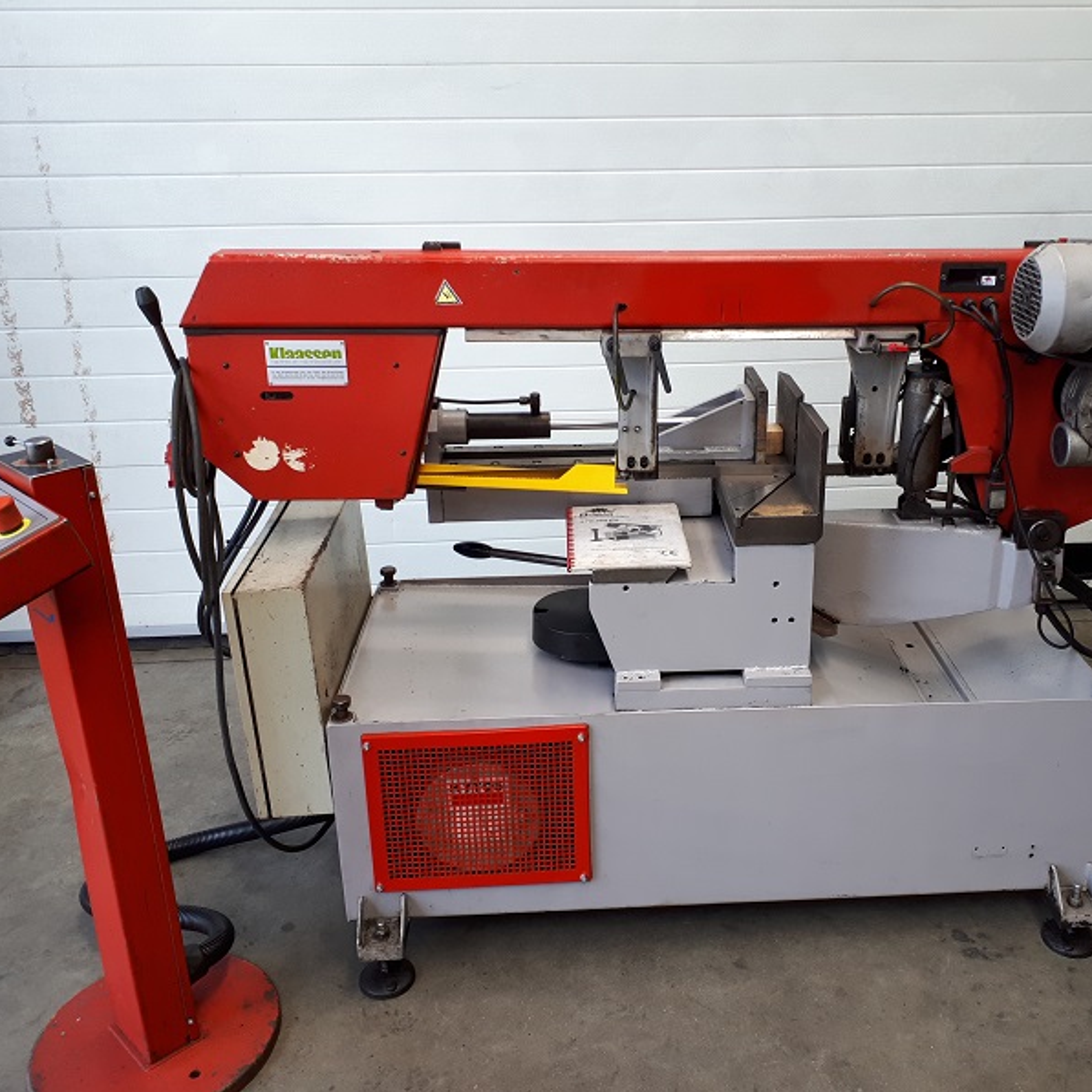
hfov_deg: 50.9
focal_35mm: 32
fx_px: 1142
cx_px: 637
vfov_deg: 51.1
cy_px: 545
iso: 50
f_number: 1.9
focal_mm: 3.6
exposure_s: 1/100
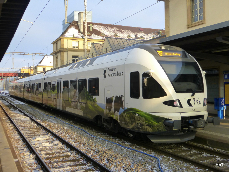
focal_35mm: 40
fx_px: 265
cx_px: 114
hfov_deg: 46.8
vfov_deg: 36.0
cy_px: 86
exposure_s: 1/125
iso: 160
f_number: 3.9
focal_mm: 6.9
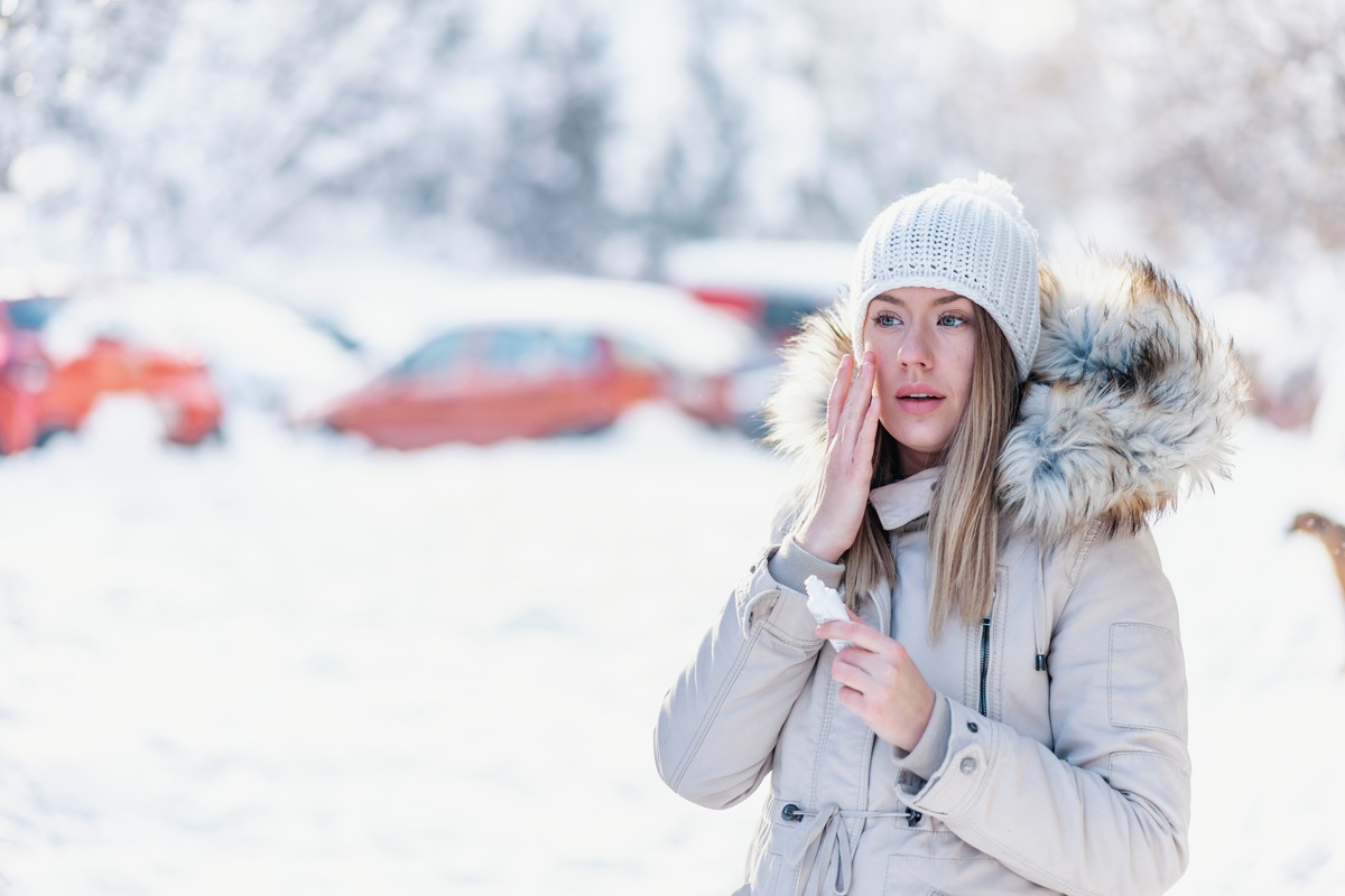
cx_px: 672
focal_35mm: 85
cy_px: 448
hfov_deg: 23.9
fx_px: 3175
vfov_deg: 16.1
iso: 125
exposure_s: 1/500
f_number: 2
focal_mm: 85
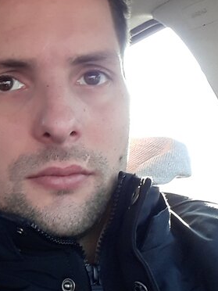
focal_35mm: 100
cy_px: 74
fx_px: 840
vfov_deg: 19.5
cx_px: 9
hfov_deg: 14.6
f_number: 1.9
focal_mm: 2.91
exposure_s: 1/100
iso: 50
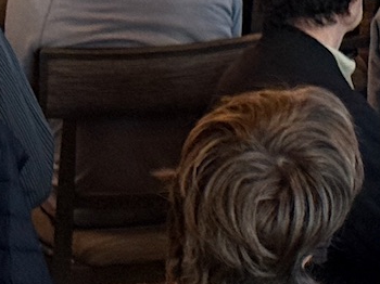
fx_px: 3083
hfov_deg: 7.0
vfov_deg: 5.1
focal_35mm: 281
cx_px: 529
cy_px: -438
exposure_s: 1/44
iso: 250
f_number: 1.78
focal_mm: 6.76
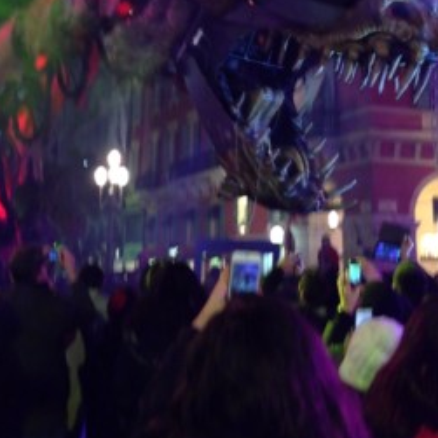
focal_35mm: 58
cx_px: 263
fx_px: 830
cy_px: 63
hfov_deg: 29.5
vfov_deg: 28.6
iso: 320
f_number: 2.4
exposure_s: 1/20
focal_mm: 4.13
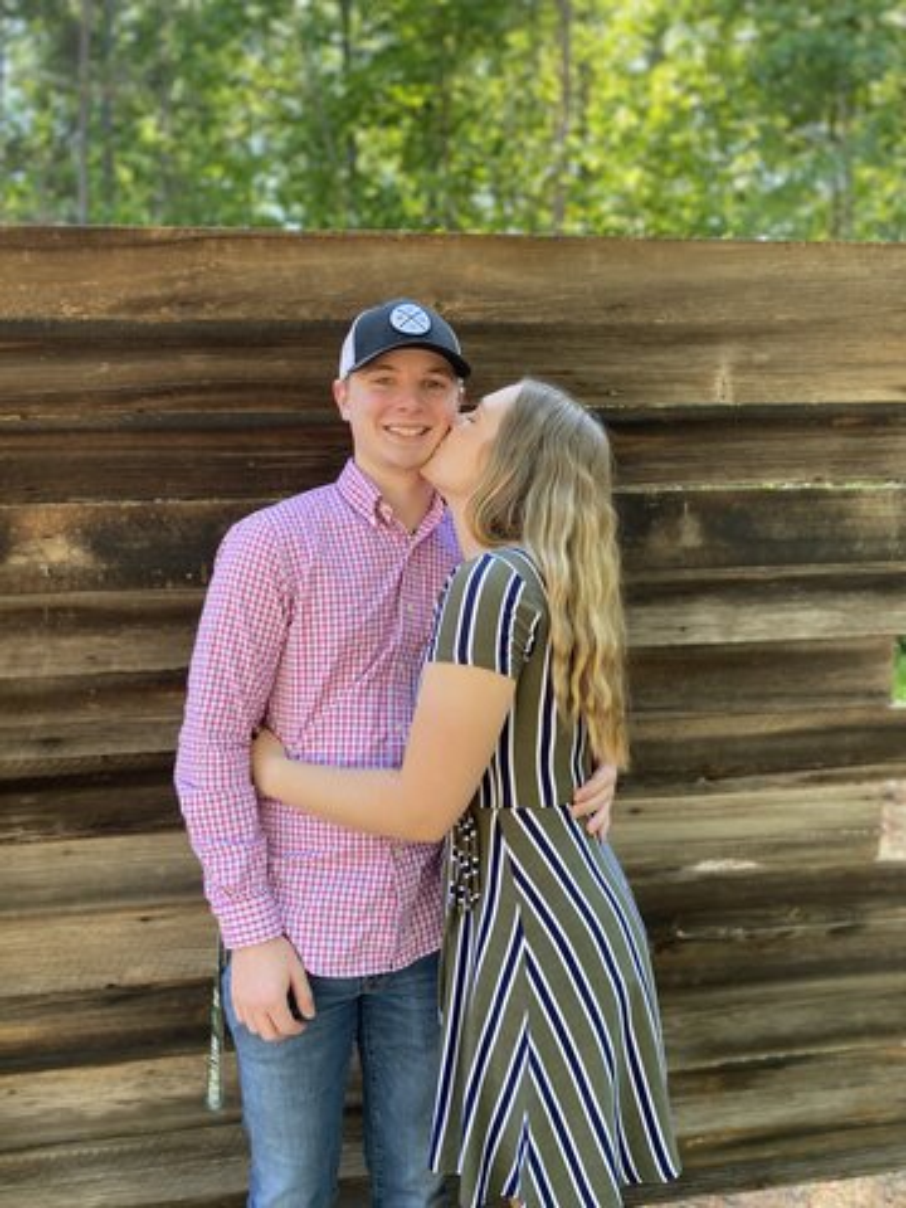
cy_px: 604
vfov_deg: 67.3
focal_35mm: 26
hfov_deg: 53.1
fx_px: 907
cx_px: 453
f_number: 1.8
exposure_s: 1/122
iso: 40
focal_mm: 4.25
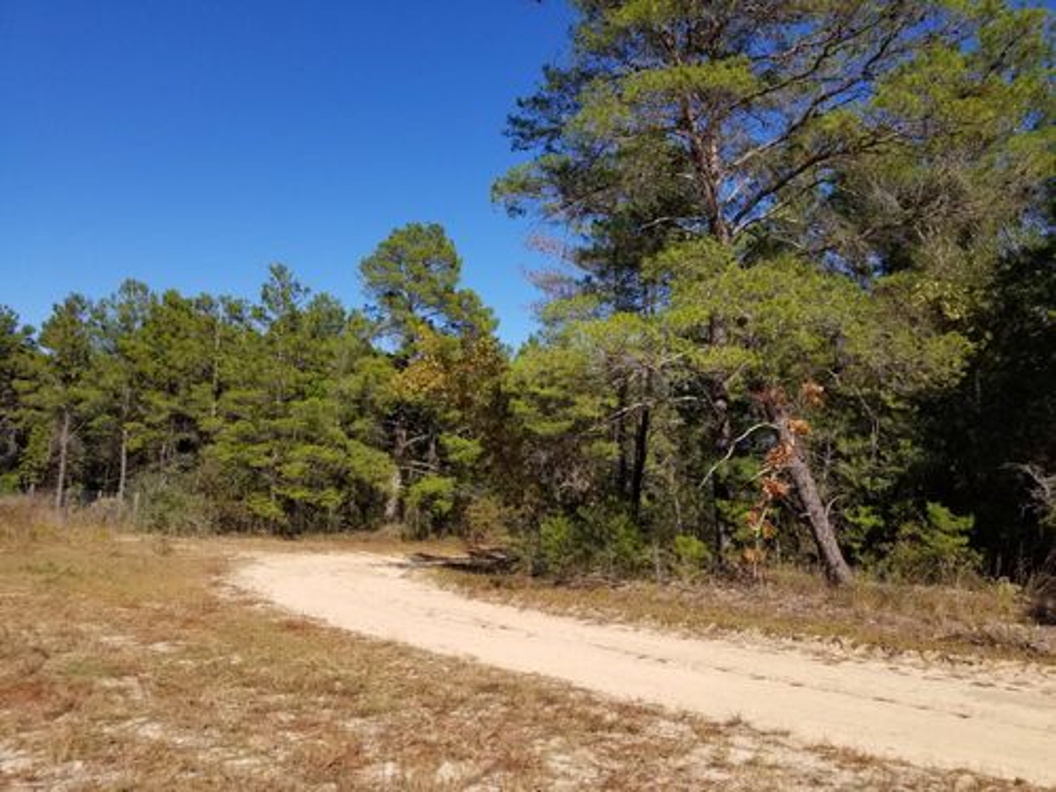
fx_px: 793
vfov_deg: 53.1
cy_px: 396
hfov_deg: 67.3
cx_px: 528
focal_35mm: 26
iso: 50
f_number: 1.7
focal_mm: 4.3
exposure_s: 1/2488
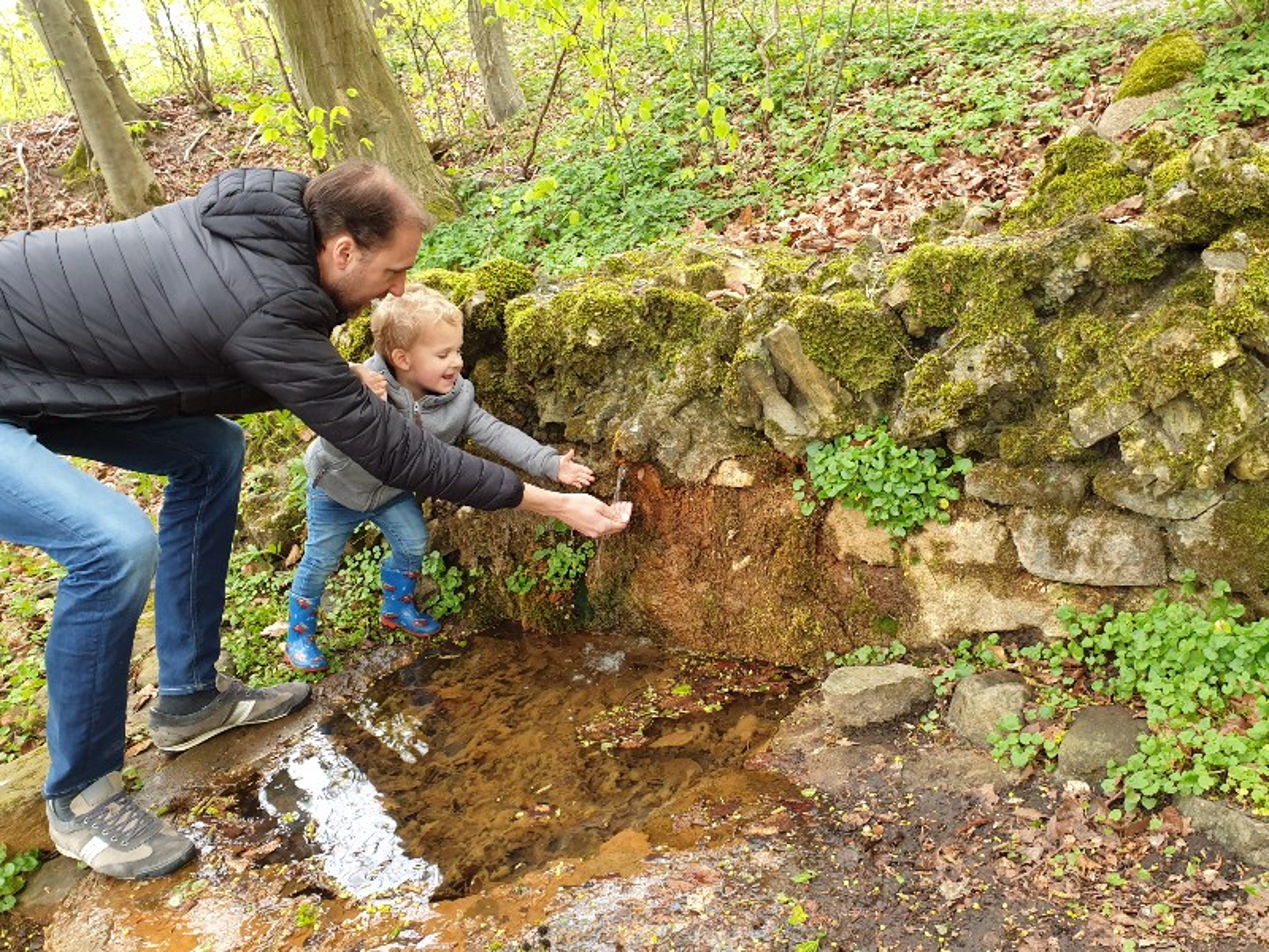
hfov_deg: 67.3
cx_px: 634
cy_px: 476
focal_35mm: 26
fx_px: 953
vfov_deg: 53.1
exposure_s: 1/50
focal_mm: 4.3
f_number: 2.4
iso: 80
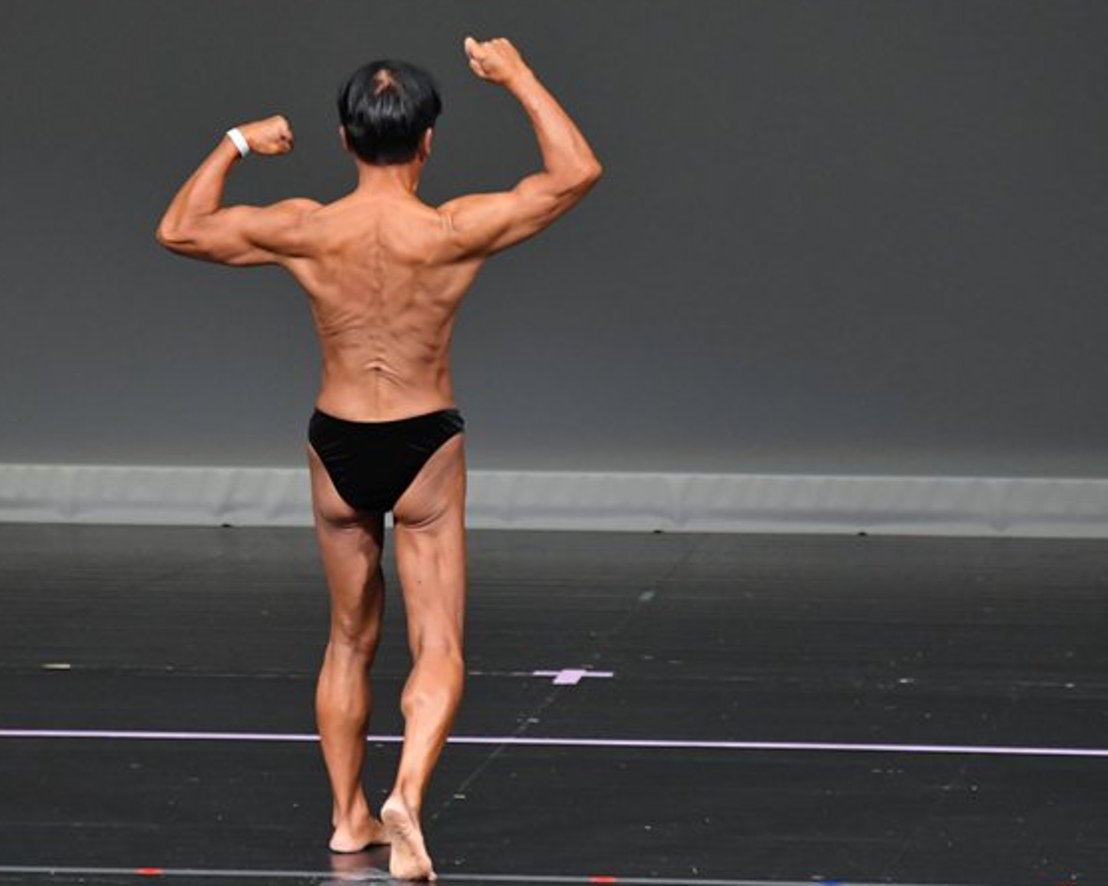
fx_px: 14822
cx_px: 460
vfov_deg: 3.4
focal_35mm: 452
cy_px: 489
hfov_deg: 4.3
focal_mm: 230
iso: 4000
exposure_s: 1/400
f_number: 5.6
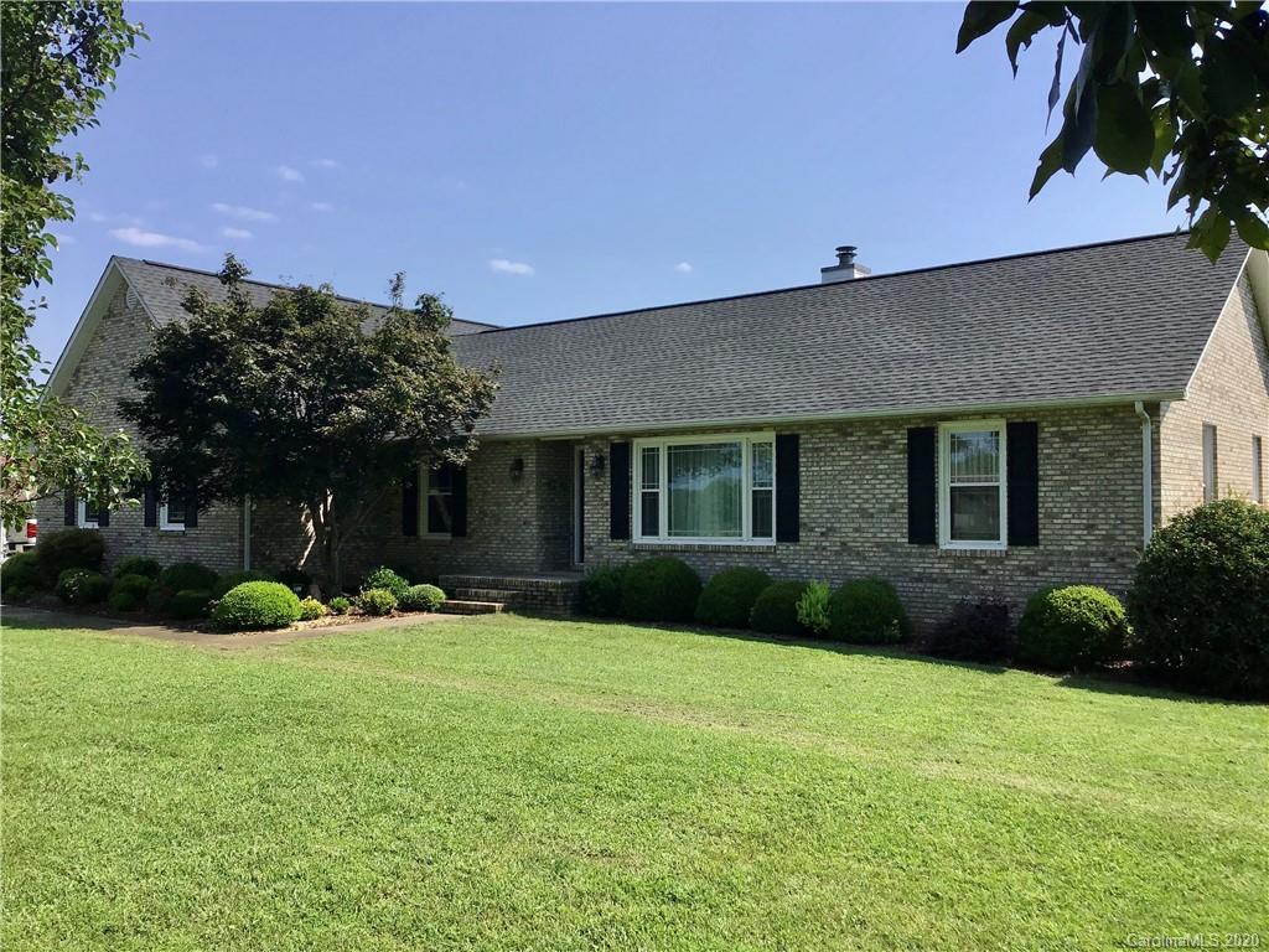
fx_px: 1136
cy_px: 476
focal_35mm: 31
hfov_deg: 58.4
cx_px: 634
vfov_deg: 45.4
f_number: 2.4
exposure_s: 1/1148
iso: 25
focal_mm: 3.3
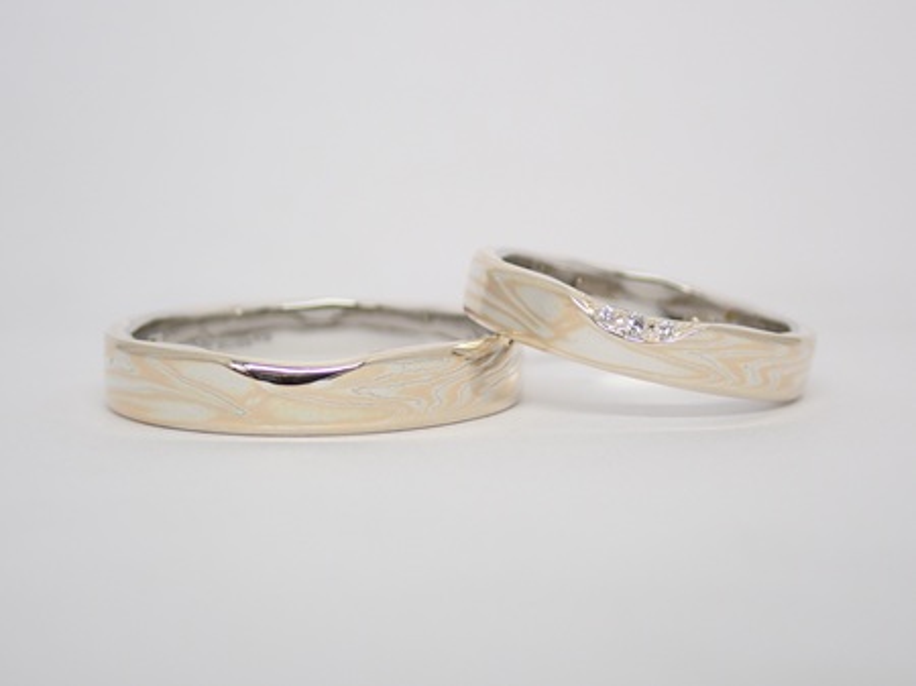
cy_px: 343
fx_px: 2036
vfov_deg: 19.1
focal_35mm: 77
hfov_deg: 25.3
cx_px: 458
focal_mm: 13.65
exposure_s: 1/160
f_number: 4.1
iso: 200
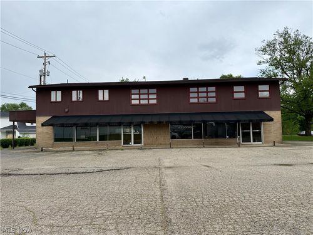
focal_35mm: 24
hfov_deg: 71.6
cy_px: 118
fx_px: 217
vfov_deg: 56.8
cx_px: 156
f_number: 1.78
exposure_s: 1/2801
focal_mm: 6.76
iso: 80
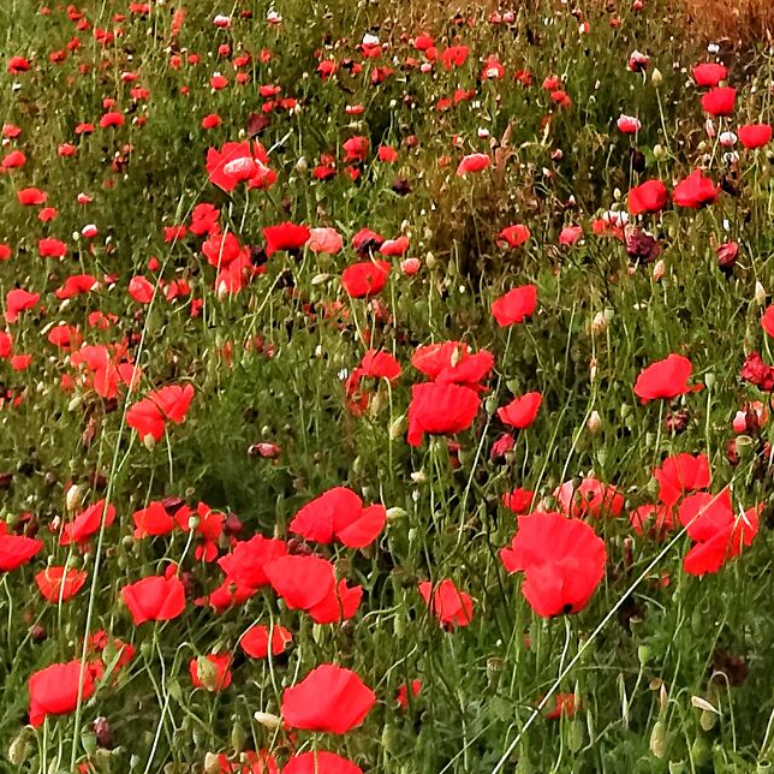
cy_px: -59
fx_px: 2251
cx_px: 1065
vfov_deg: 18.8
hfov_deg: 18.0
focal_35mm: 89
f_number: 2.2
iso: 50
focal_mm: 3.81
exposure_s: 1/353
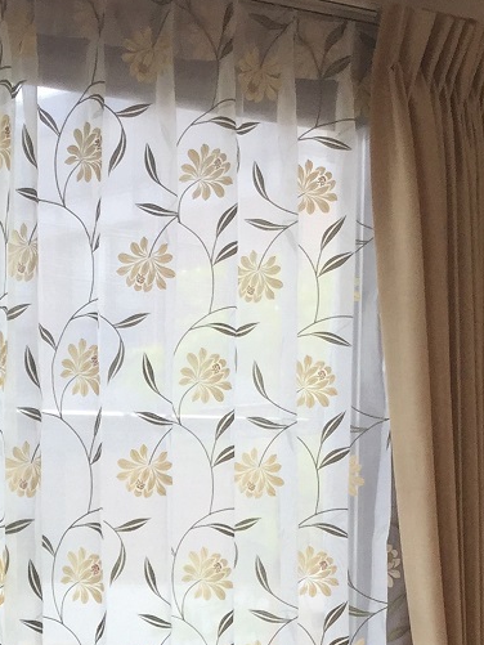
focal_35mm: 101
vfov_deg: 18.6
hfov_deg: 14.3
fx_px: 1882
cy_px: 724
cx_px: -42
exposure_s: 1/60
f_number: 2.4
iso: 32
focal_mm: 3.3
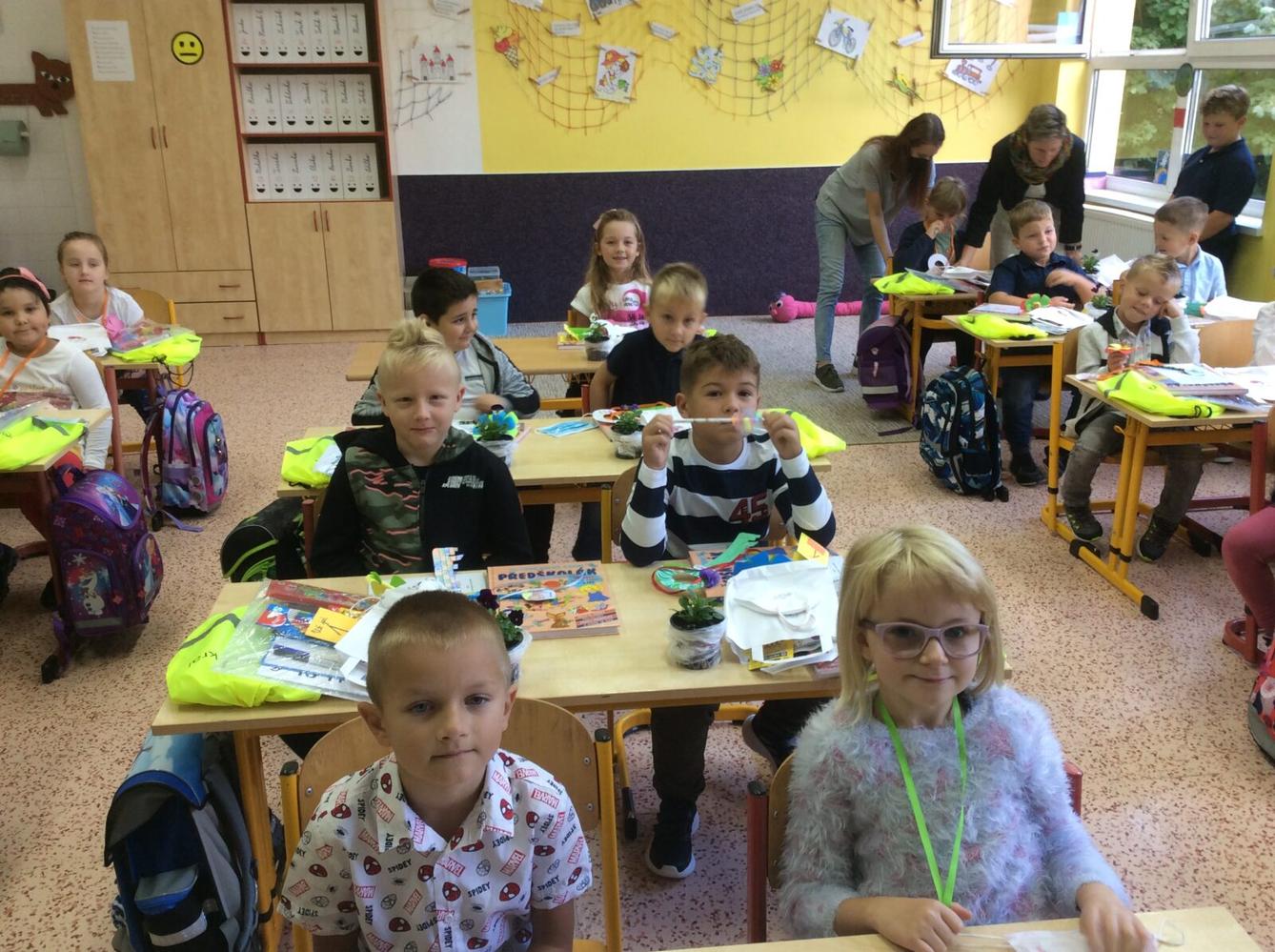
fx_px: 1177
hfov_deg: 56.9
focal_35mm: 32
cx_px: 638
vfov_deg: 44.0
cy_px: 476
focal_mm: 3.3
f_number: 2.4
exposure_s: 1/25
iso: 40
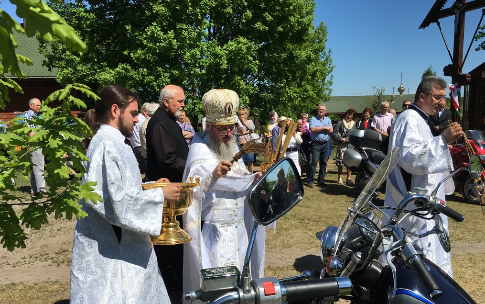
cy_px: 183
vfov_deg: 40.4
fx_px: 410
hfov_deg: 61.2
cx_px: 241
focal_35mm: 31
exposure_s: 1/2959
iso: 25
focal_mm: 4.15
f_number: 2.2
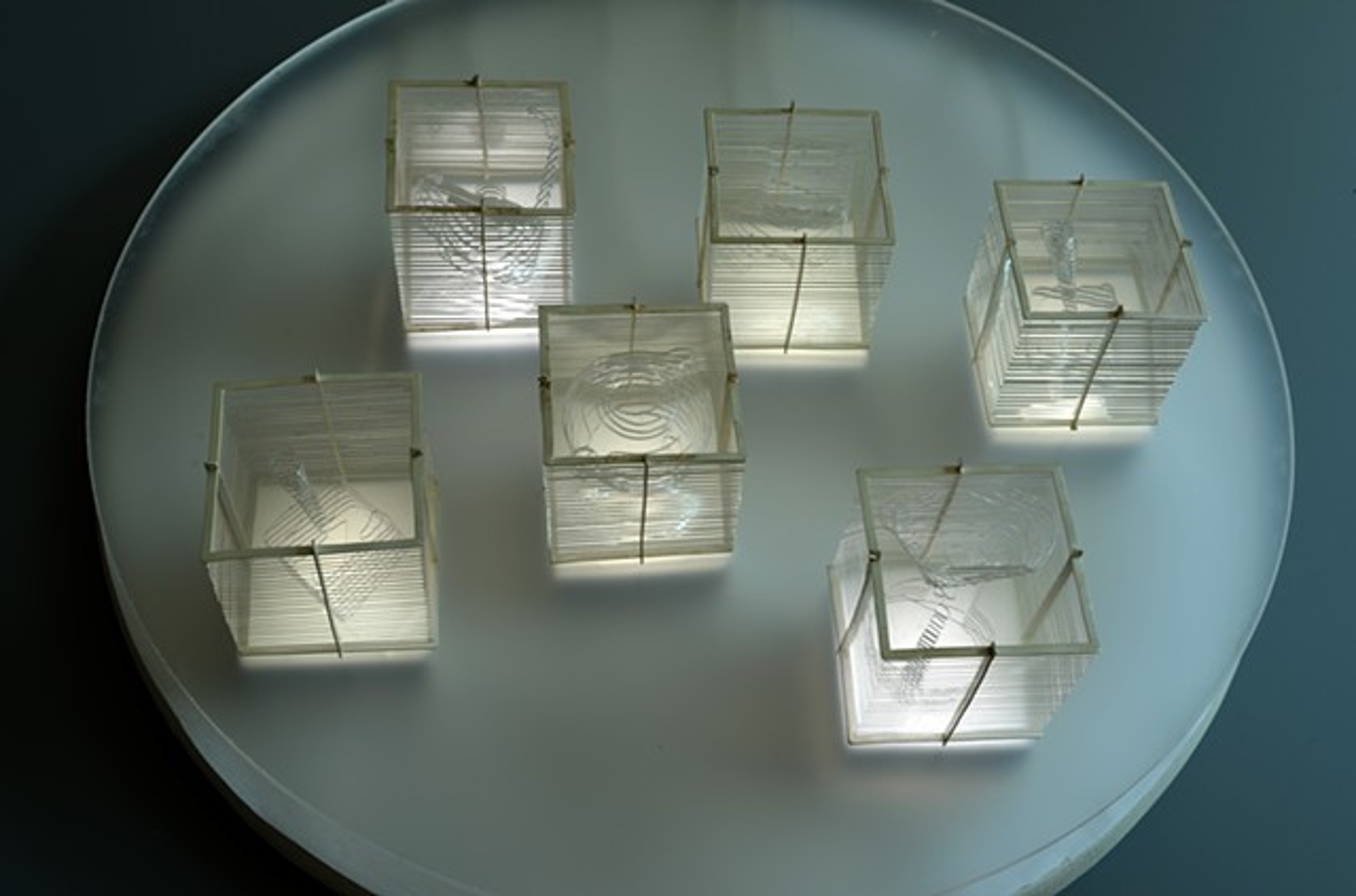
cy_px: 448
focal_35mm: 39
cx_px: 678
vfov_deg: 34.0
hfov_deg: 49.7
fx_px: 1465
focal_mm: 26
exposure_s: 1/3.33
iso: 100
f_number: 16
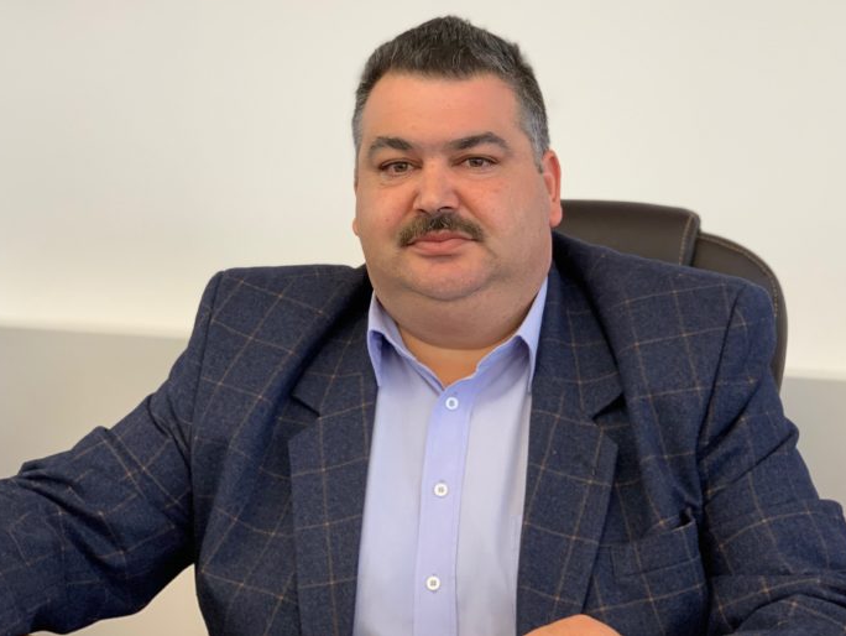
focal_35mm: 57
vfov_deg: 25.7
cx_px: 450
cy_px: 289
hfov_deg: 33.7
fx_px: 1394
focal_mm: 6
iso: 100
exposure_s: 1/50
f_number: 2.4
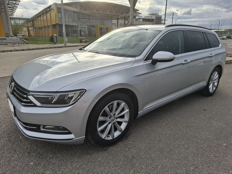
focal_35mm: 23
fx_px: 154
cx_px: 116
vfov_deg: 58.9
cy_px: 87
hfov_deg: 73.9
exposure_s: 1/1120
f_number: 1.8
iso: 50
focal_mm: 5.54
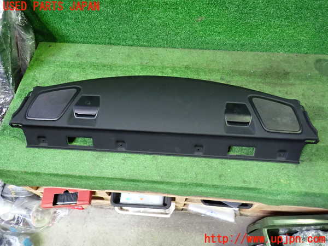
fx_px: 237
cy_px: 123
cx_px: 164
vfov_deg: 54.9
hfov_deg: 69.4
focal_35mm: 25
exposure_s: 1/30
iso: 500
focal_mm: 4.5
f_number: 2
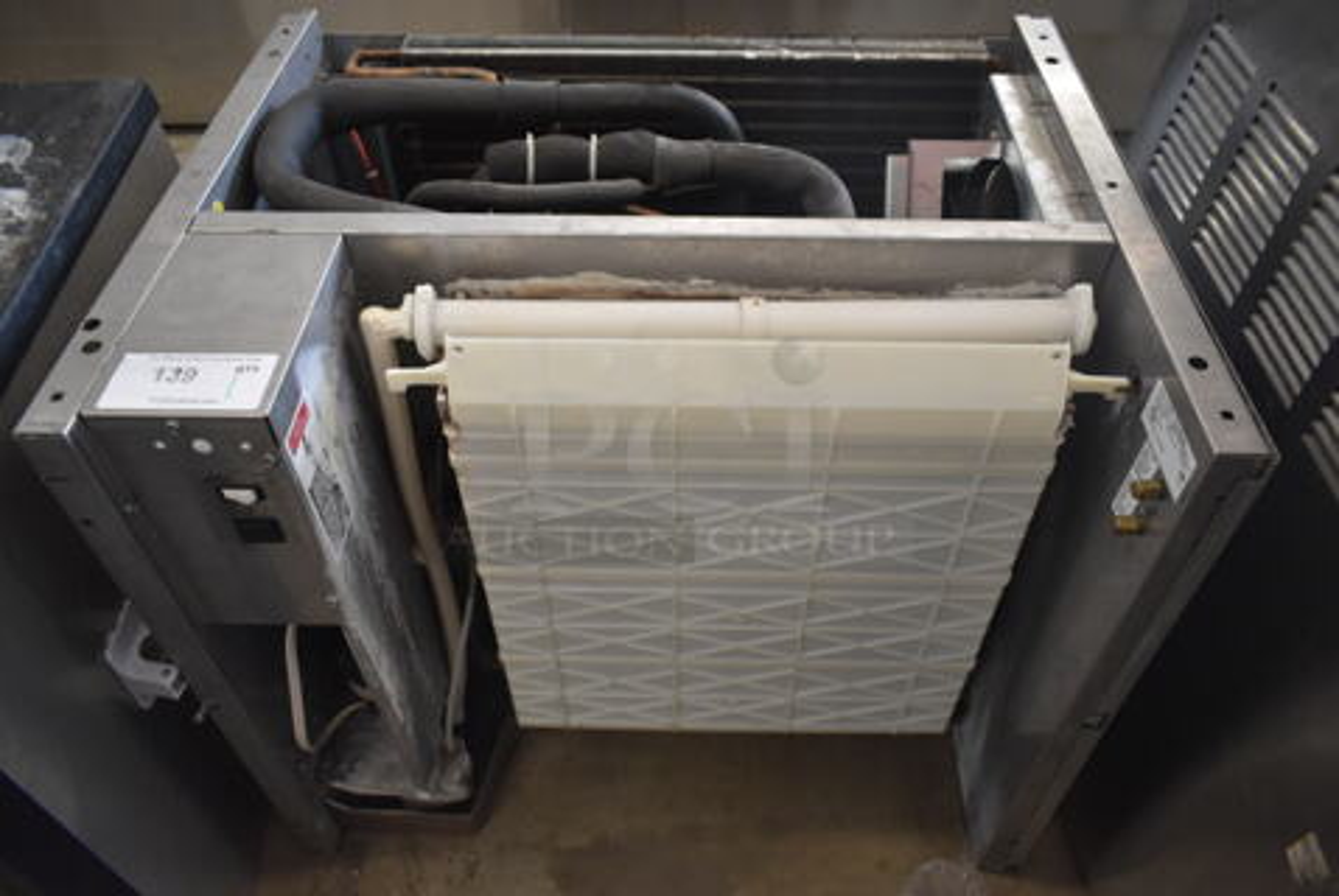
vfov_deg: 48.1
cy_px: 448
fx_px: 1005
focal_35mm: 27
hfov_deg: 67.3
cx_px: 670
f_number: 4.5
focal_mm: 18
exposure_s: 1/60
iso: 800
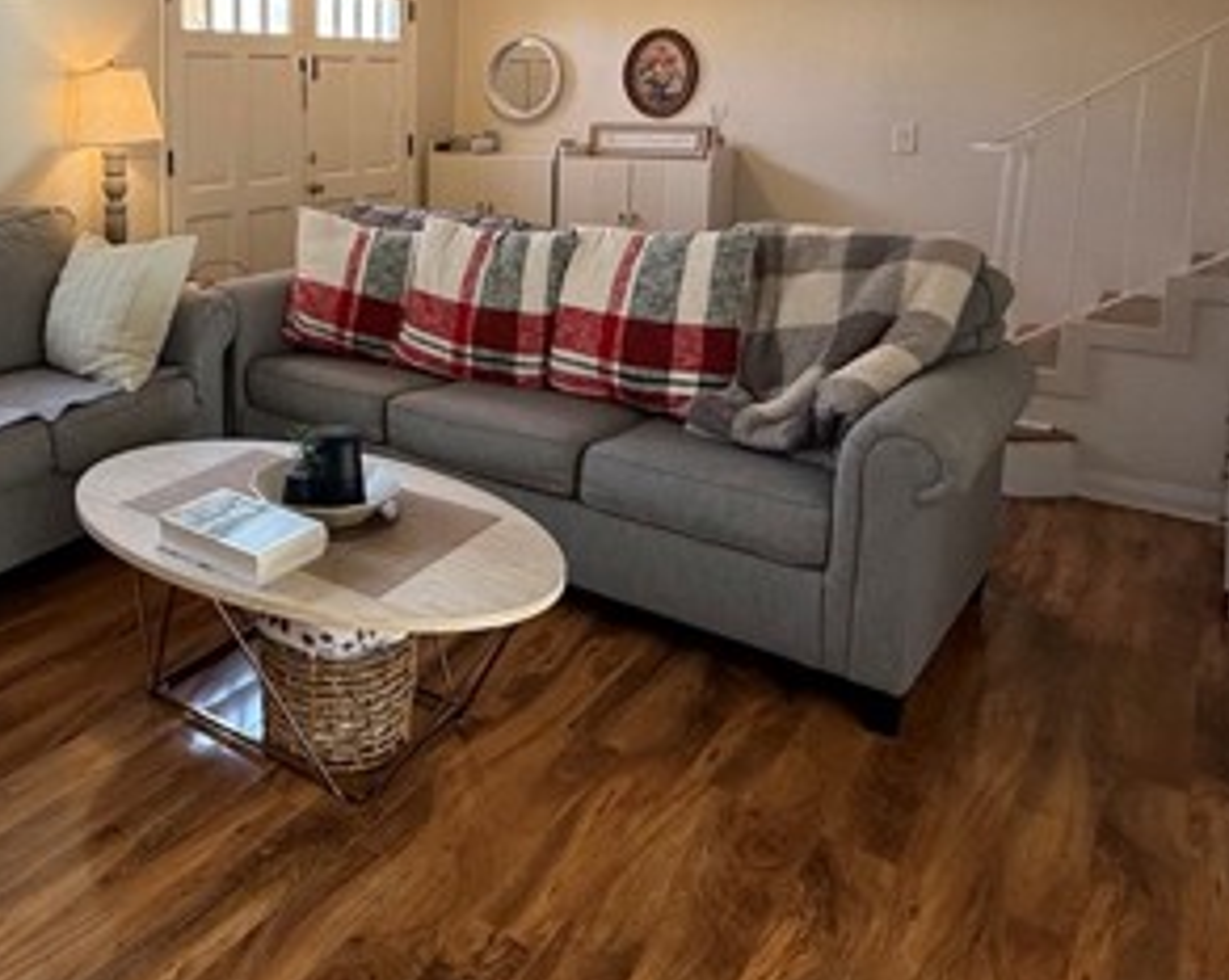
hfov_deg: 54.8
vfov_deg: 46.3
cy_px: 219
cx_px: 248
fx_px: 1090
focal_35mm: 30
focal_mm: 2.22
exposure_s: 1/120
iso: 100
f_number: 2.2
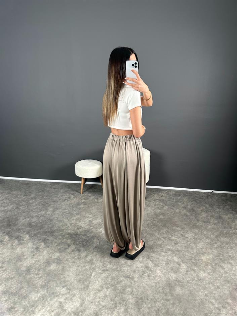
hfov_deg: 56.8
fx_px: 219
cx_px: 118
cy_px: 158
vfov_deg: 71.6
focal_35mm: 24
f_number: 1.78
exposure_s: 1/121
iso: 160
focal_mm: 6.86
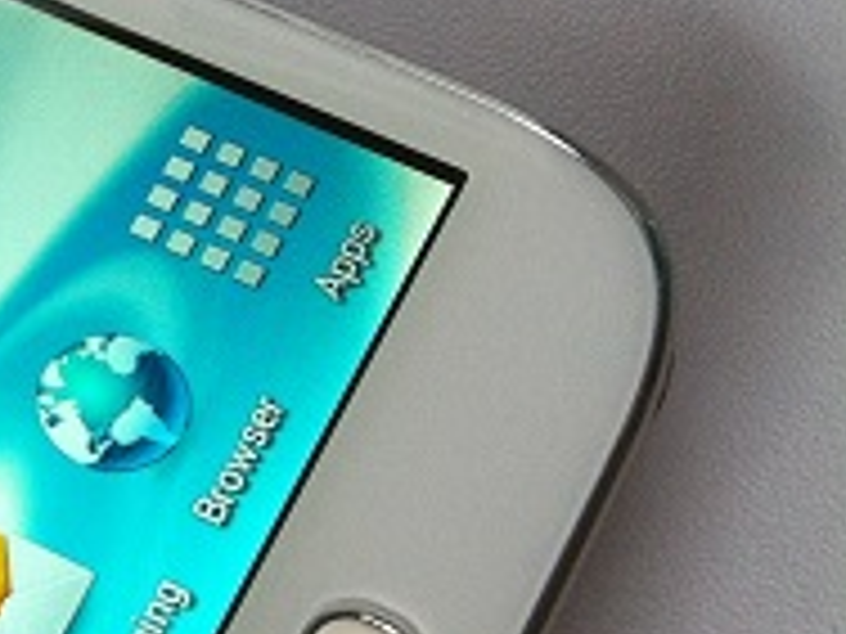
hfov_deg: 13.5
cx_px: -716
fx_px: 3177
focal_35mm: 130
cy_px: 360
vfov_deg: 11.4
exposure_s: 1/24
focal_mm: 3.85
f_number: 2.8
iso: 80
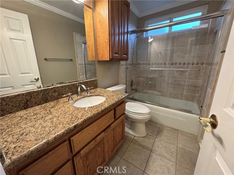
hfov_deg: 102.1
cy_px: 88
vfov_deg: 85.7
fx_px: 95
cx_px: 117
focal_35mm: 14
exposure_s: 1/60
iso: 320
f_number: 2.2
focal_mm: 2.22
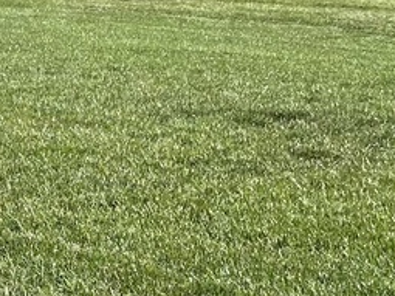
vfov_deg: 10.1
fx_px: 1677
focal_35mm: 147
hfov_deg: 13.4
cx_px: 71
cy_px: 105
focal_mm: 5.7
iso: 50
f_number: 1.5
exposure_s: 1/2457
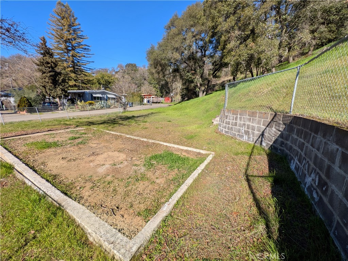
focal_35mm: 13
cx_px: 174
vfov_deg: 89.9
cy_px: 130
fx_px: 131
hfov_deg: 106.2
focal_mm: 1.54
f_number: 2.2
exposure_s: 1/782
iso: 32
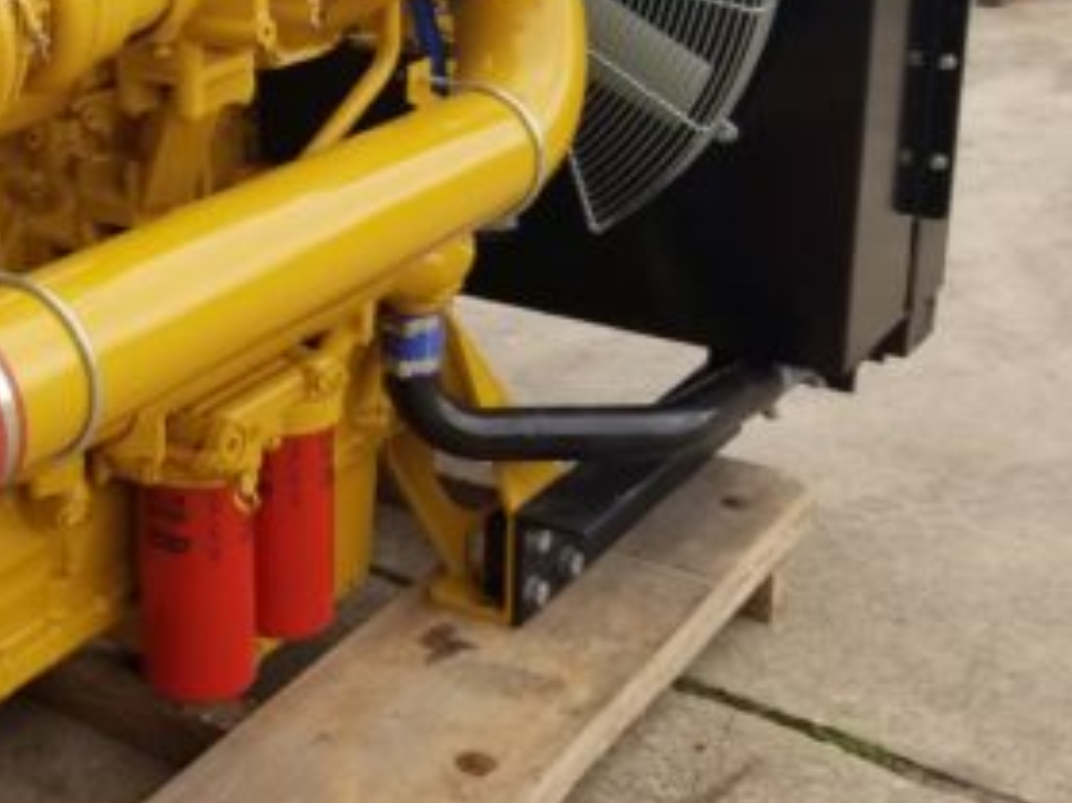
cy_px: 196
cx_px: 15
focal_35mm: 56
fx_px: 1733
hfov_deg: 31.9
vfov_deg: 25.8
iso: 50
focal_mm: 4.25
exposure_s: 1/664
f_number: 1.7
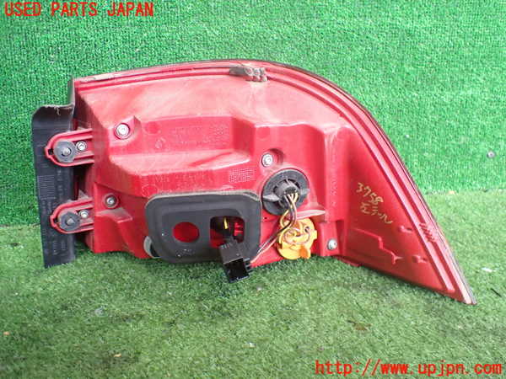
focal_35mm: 30
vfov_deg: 46.8
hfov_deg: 60.0
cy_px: 190
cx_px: 253
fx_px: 439
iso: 800
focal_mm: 5.4
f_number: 2.3
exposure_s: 1/80
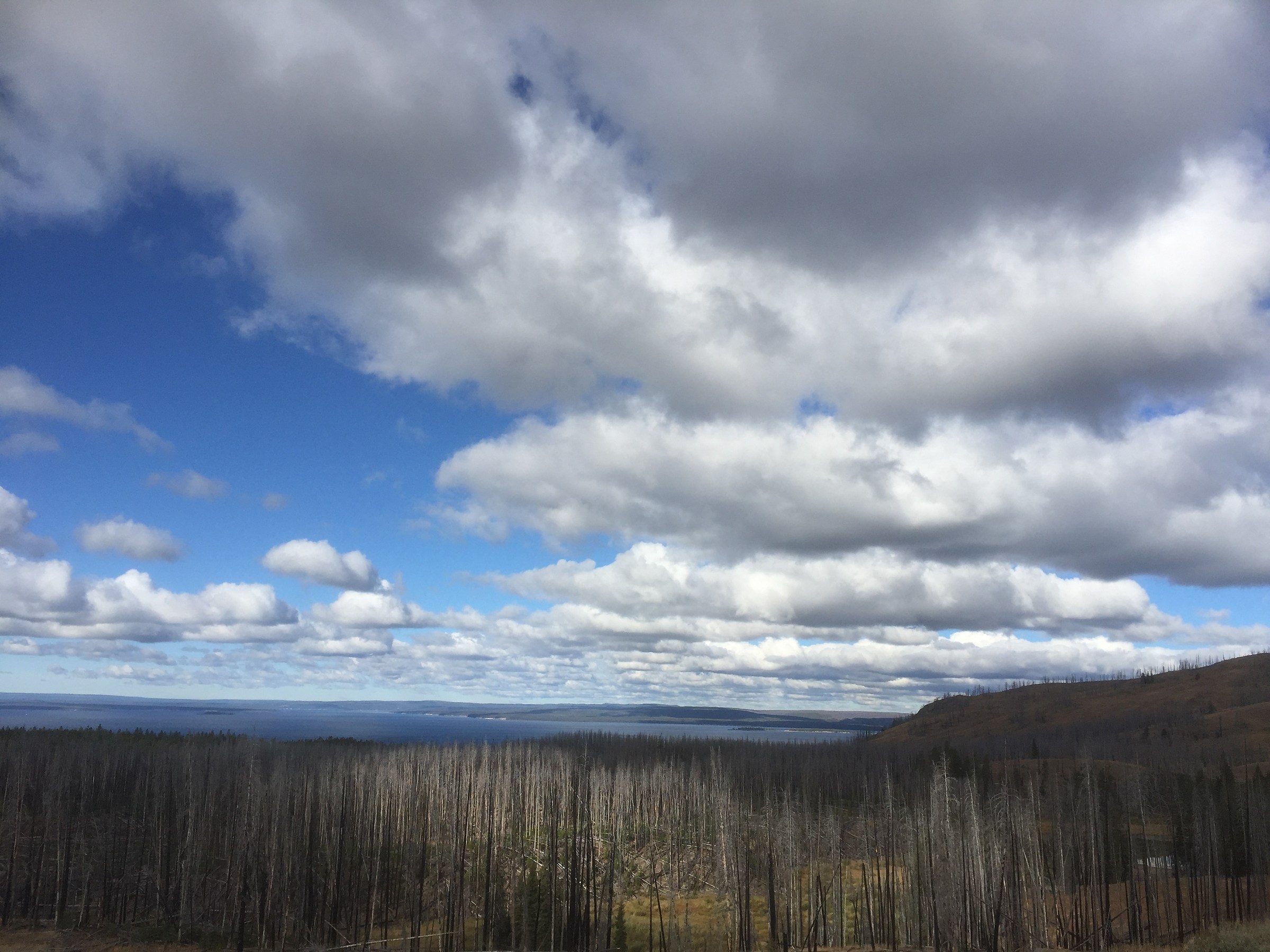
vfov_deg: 48.2
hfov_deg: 61.7
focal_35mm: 29
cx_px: 635
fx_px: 1064
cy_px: 476
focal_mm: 4.15
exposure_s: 1/2639
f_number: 2.2
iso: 32
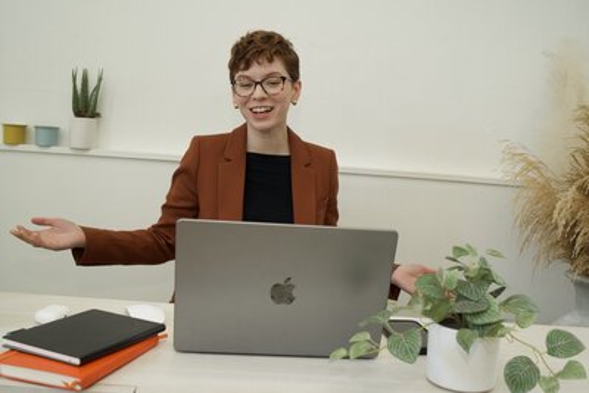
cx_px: 294
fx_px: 655
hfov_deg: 48.4
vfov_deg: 33.4
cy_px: 196
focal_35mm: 40
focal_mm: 40
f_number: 8
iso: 2000
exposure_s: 1/100
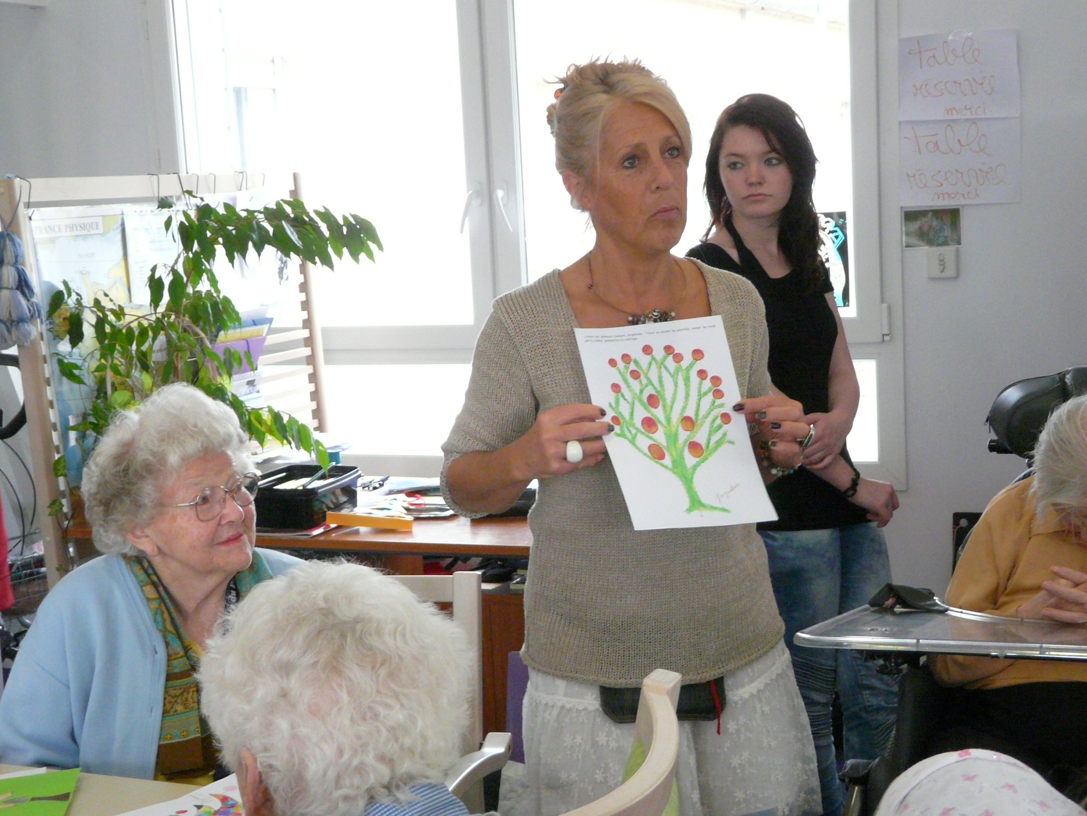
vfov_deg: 24.8
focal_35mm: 59
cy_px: 485
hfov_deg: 32.7
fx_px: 1853
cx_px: 615
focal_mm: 8.1
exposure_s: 1/100
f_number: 3.2
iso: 400
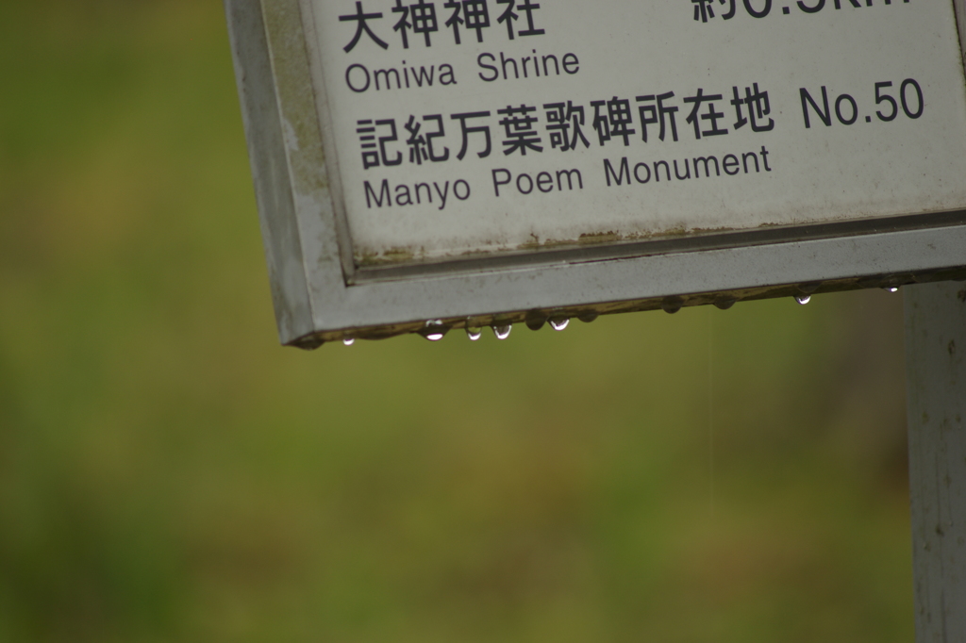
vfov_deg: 3.8
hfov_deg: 5.7
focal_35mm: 360
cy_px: 322
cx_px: 483
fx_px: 9656
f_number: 5.6
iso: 200
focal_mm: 240
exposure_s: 1/60
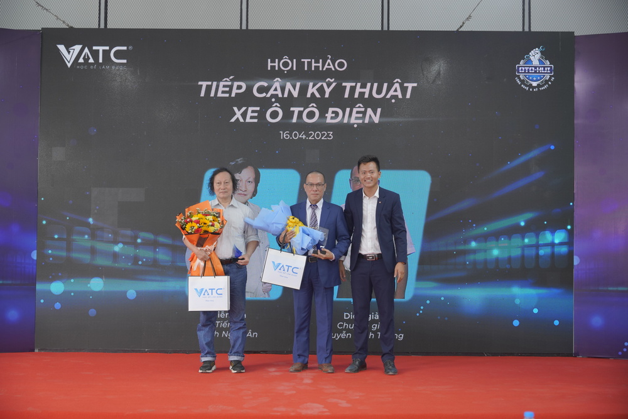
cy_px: 210
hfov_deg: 39.7
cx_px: 314
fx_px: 871
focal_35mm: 50
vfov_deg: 27.1
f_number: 3.2
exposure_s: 1/160
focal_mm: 49.9
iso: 640
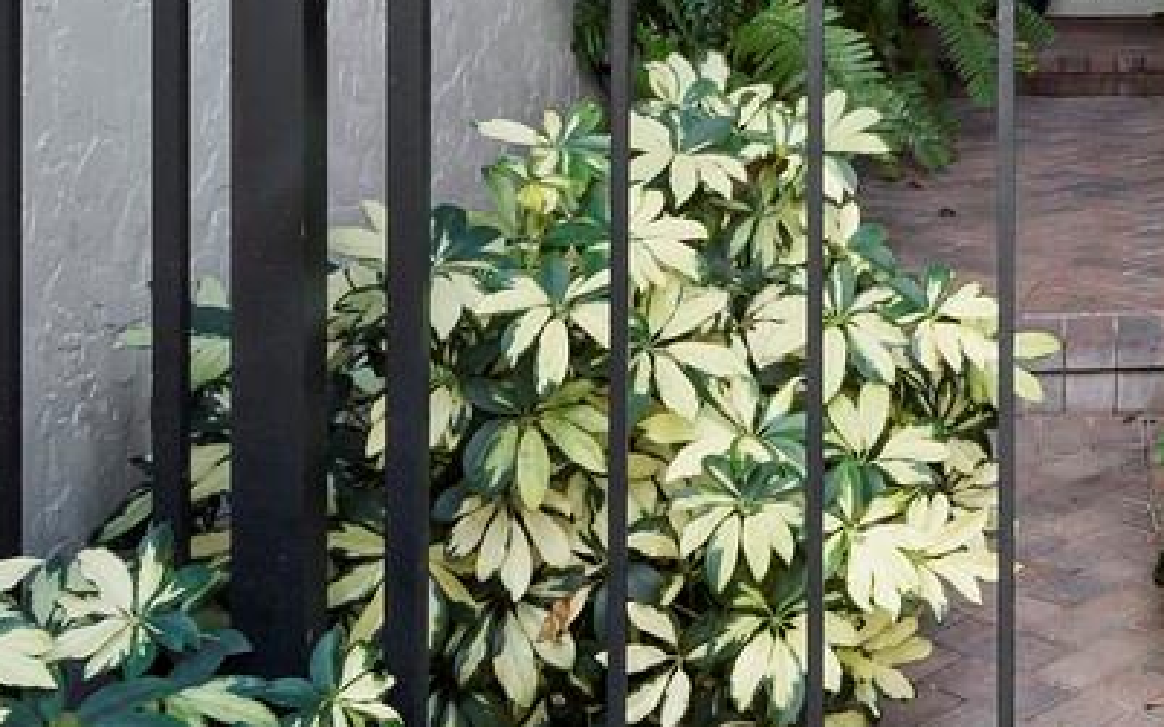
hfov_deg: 29.9
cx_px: 1375
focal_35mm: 59
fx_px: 1871
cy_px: -90
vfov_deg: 20.8
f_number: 11
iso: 400
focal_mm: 7
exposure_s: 1/5
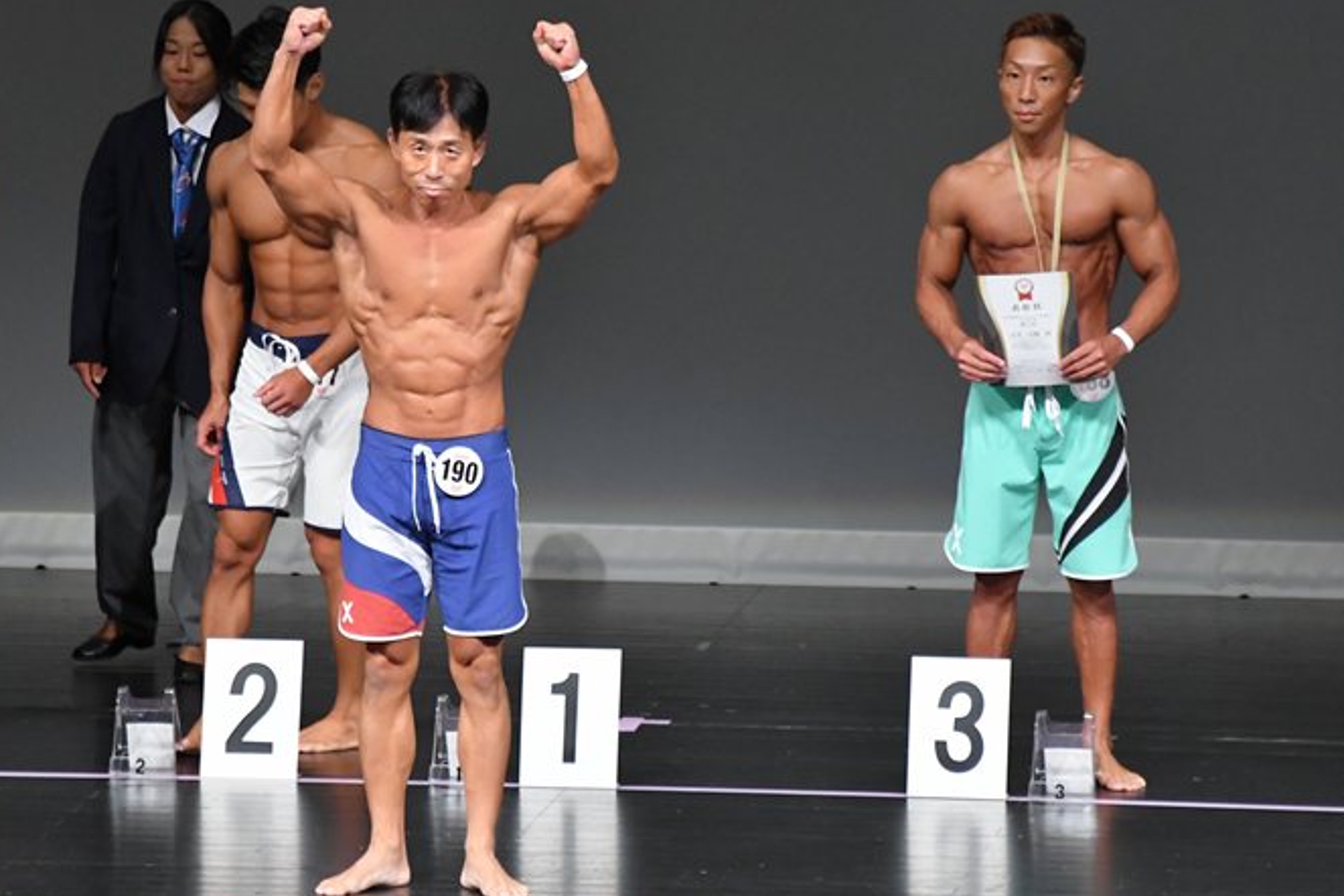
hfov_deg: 5.1
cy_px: 405
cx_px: 571
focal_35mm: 403
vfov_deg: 3.4
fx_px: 15044
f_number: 5.6
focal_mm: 230
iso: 5000
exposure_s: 1/400
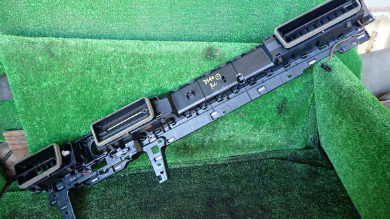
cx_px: 196
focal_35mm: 28
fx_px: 289
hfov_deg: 67.9
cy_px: 96
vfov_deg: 41.4
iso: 250
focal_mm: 4.5
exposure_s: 1/30
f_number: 2
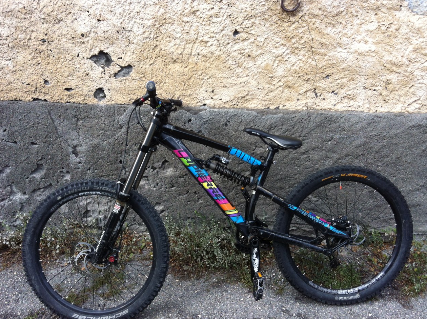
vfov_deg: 39.6
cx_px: 211
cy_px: 161
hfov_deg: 51.4
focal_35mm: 36
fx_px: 443
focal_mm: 3.85
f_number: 2.8
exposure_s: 1/392
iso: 80
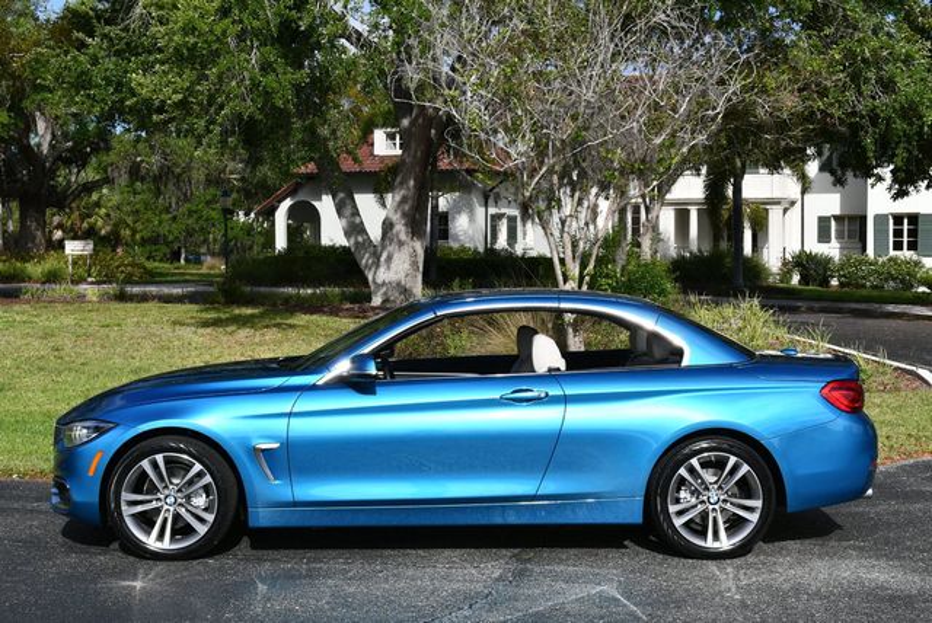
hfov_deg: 38.2
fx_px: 1347
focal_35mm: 52
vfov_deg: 26.0
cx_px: 466
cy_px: 312
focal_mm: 26
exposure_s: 1/320
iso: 100
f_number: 9
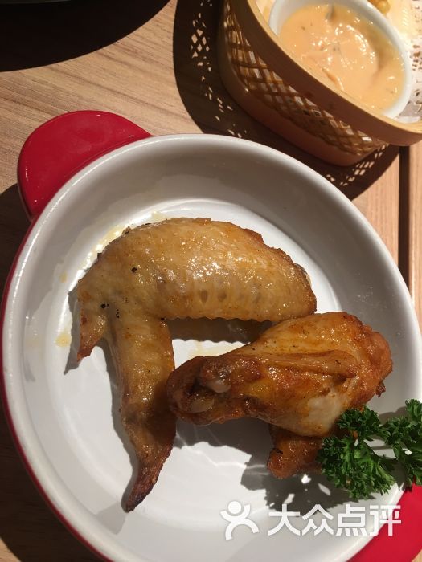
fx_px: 471
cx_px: 211
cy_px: 281
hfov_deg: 48.2
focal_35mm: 29
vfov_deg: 61.7
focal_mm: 4.15
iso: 50
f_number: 2.2
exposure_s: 1/17
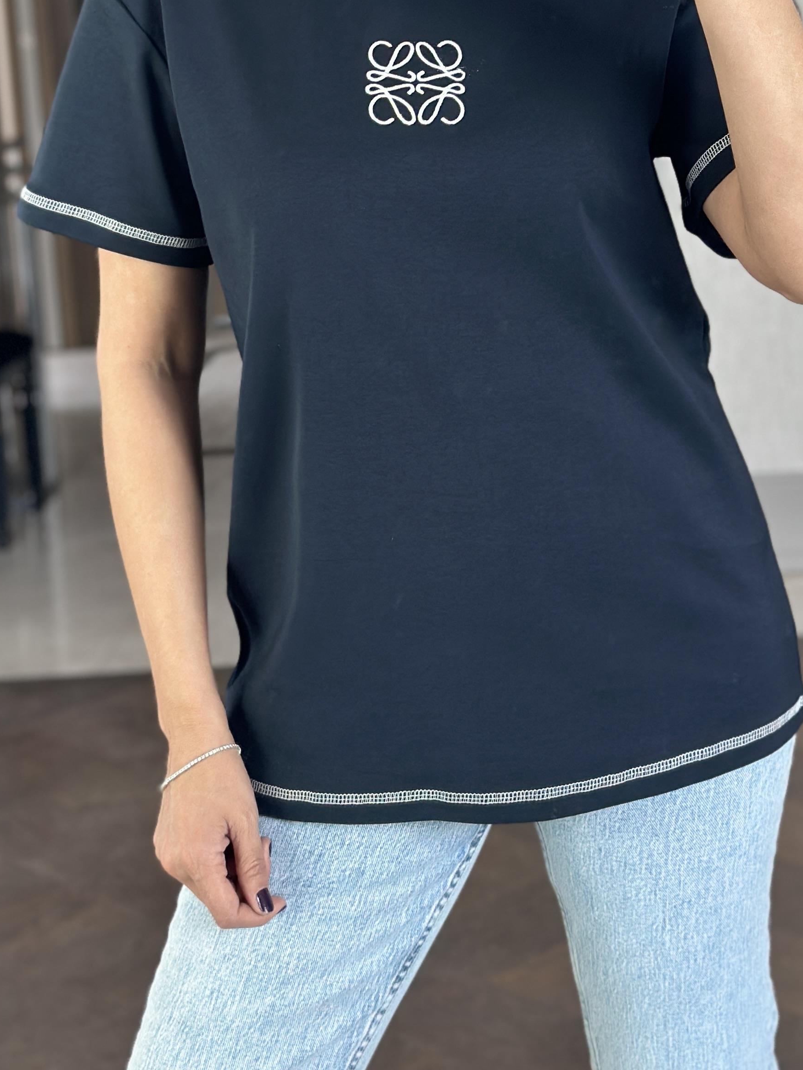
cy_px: 218
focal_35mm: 83
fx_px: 2567
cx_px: 454
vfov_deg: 23.2
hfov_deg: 17.8
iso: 125
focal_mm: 6.86
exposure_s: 1/86
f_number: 1.78
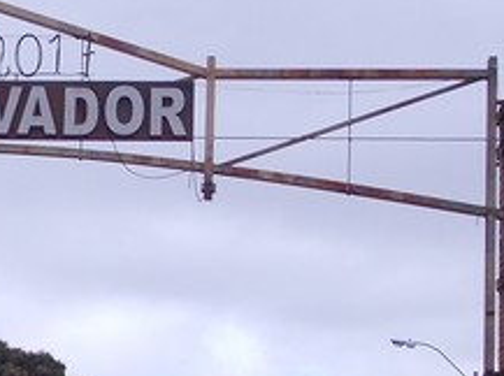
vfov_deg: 9.7
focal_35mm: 152
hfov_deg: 12.6
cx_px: -144
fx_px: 2209
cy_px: 353
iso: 80
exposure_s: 1/125
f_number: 6.5
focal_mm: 6.1
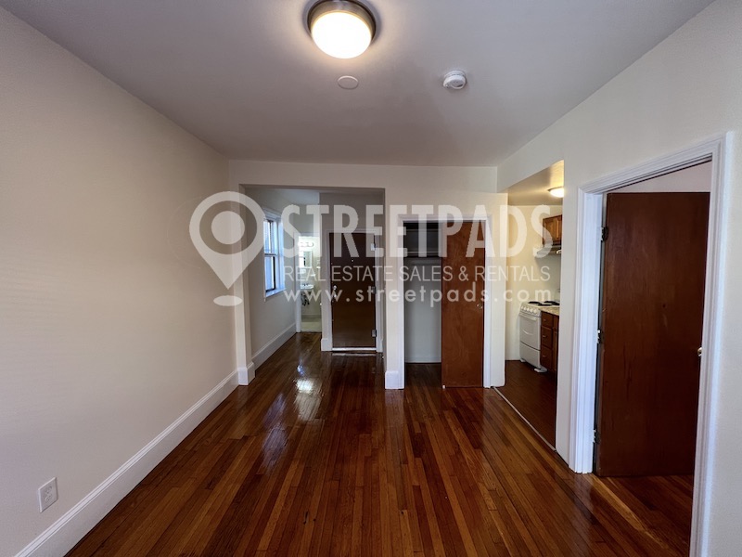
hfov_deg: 106.2
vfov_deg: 89.9
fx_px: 279
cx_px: 371
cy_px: 278
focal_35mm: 13
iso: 160
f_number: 1.8
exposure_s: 1/60
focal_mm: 1.57
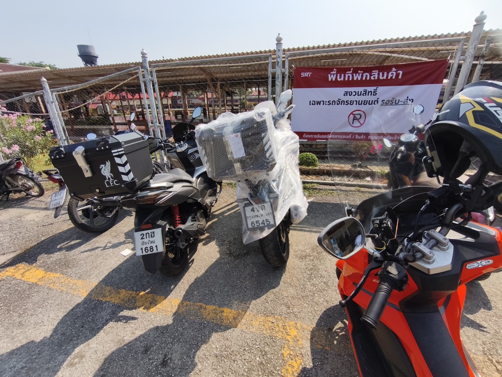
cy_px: 188
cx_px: 251
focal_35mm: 15
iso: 50
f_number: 2.2
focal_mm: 1.91
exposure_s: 1/1536
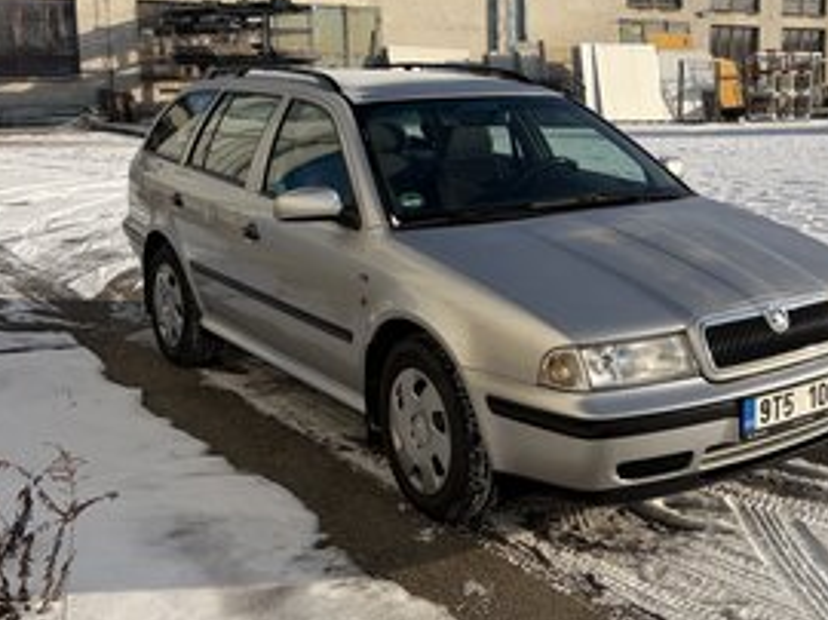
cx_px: 629
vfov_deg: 30.7
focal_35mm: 47
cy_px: 224
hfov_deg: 39.3
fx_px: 1123
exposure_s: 1/3623
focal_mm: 5.96
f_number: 1.6
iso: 50
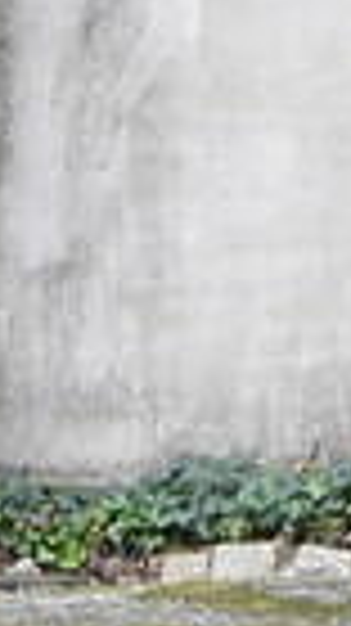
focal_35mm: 440
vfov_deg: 4.9
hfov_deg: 2.7
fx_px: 7294
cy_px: -153
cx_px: 1202
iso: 100
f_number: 3.2
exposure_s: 1/50
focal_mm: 11.4
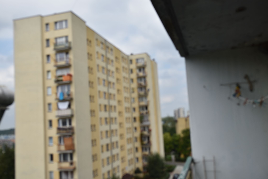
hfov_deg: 53.1
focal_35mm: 36
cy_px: 90
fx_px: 268
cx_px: 134
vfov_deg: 36.9
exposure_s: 1/500
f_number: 8
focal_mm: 24
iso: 200
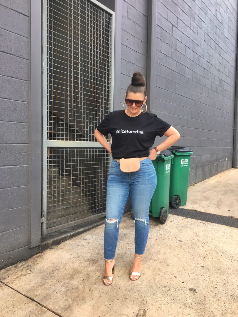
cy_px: 158
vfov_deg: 61.7
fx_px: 266
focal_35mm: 29
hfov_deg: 48.2
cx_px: 119
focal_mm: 4.15
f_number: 2.2
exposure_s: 1/120
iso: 32
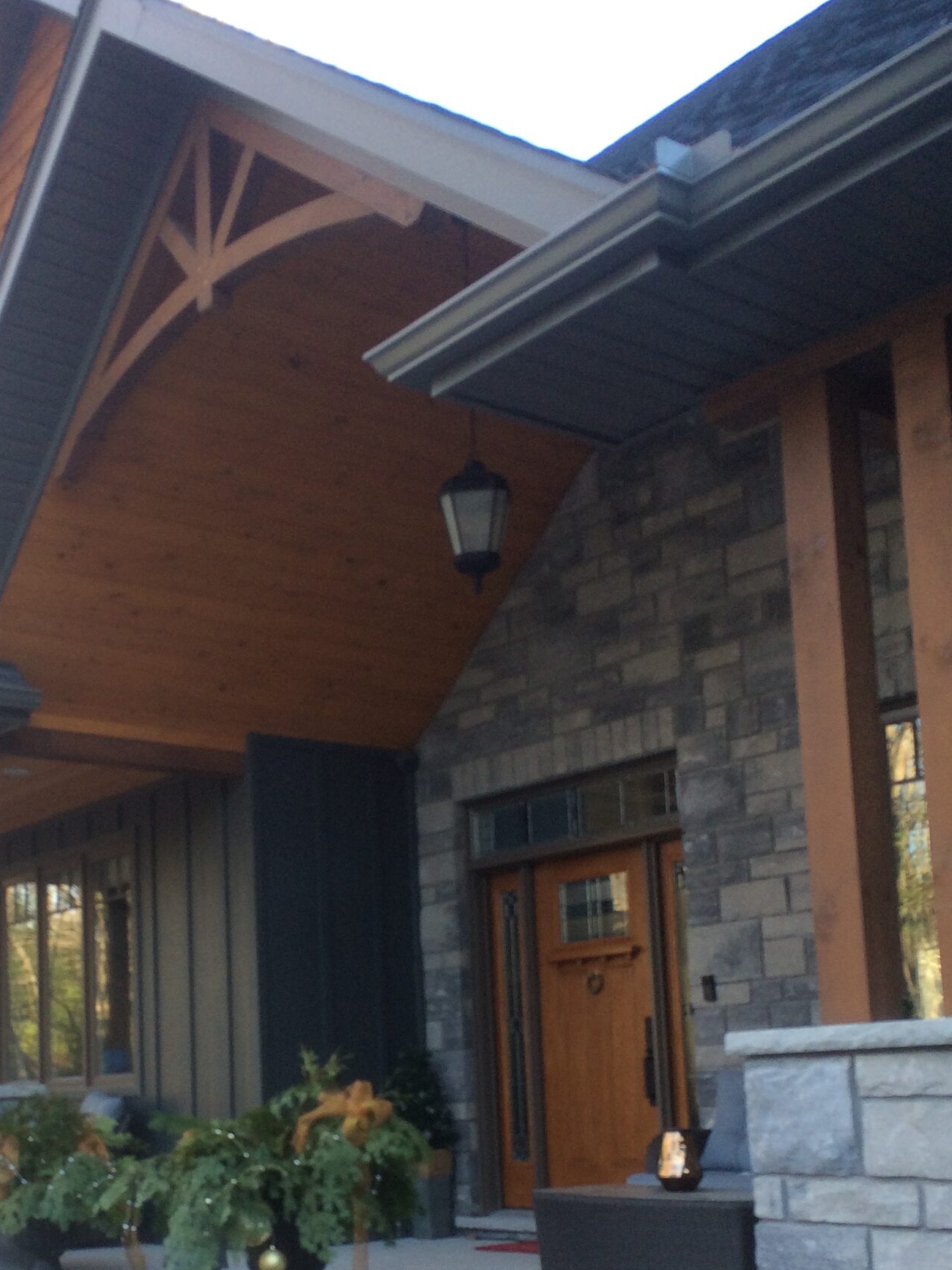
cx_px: 273
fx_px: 1614
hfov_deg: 32.4
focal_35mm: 44
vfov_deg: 41.9
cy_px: 927
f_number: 2.2
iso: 64
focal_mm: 4.15
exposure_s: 1/120
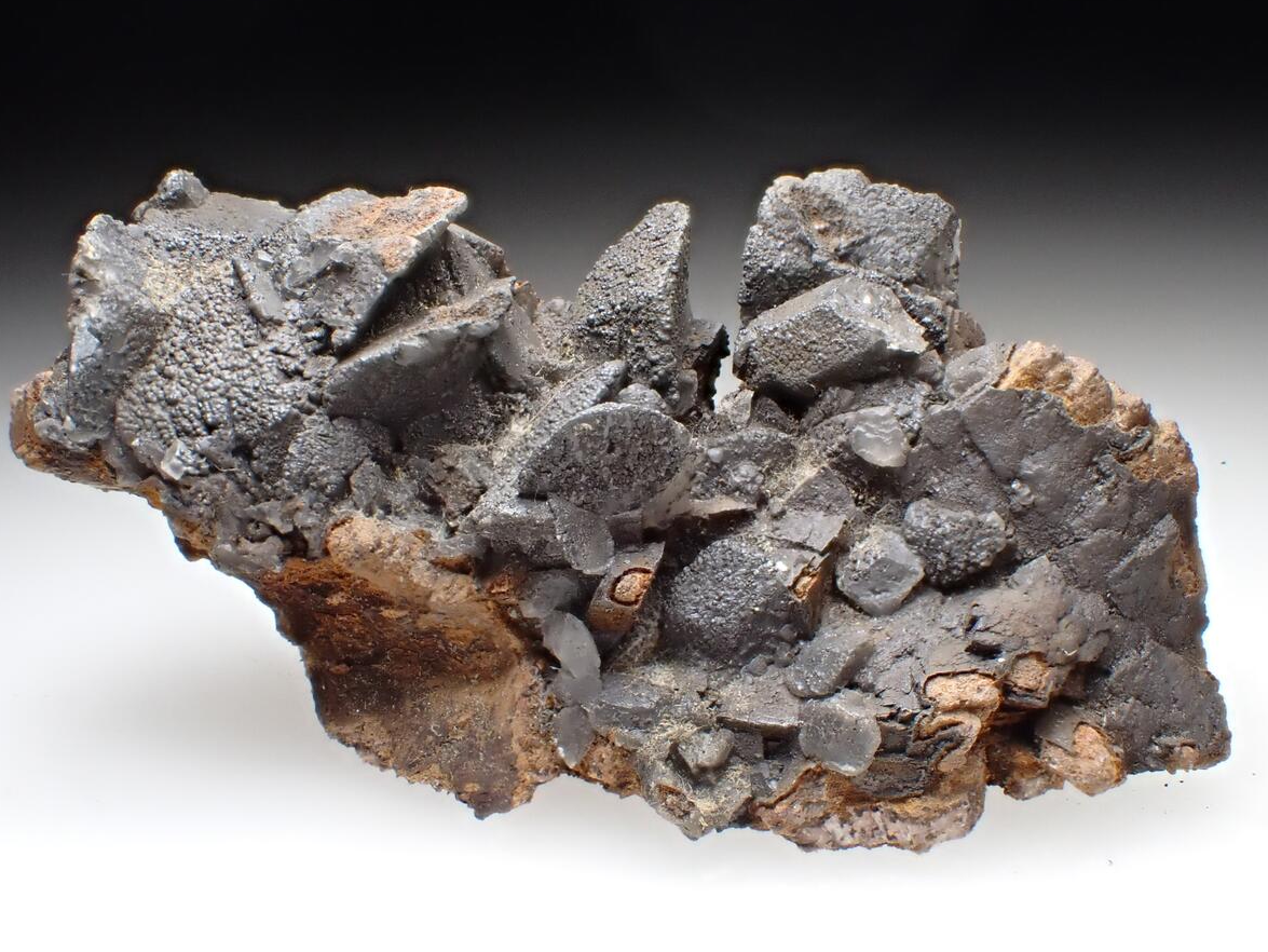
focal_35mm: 50
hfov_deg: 38.2
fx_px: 1832
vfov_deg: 29.1
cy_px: 490
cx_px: 650
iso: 200
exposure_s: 1/200
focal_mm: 8.4
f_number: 4.5
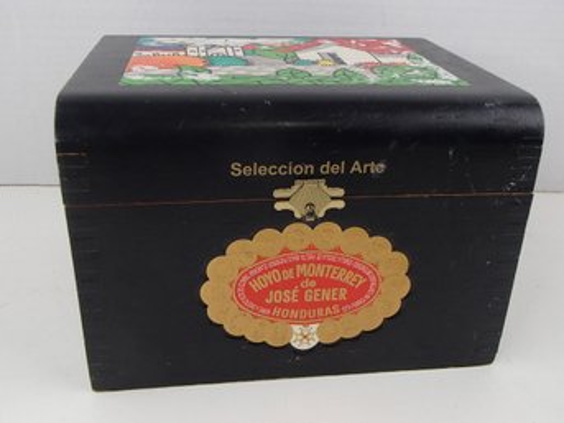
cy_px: 212
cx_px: 282
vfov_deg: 38.6
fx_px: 603
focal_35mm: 37
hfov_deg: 50.2
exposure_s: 1/160
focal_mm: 6.64
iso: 400
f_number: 4.7
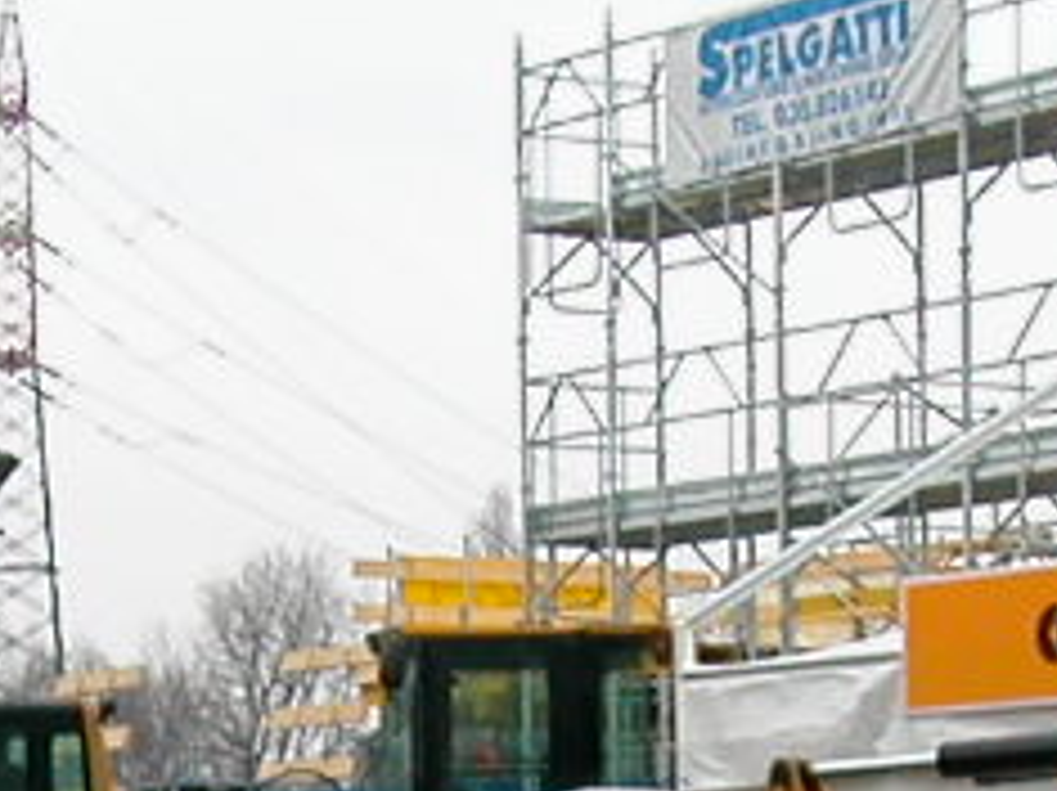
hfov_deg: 12.3
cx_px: 477
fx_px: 4914
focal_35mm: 161
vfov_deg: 9.0
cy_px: 1065
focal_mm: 5.6
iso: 100
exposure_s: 1/348
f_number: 2.7
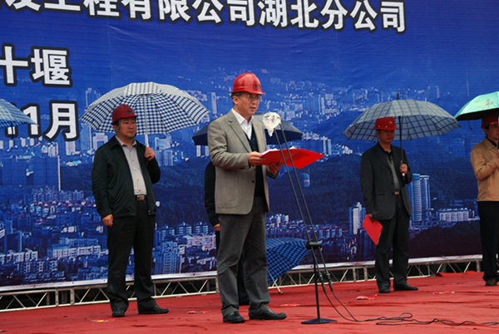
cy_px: 167
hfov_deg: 19.4
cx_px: 250
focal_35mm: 105
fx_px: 1458
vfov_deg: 13.1
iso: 400
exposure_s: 1/60
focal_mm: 70
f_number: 6.3
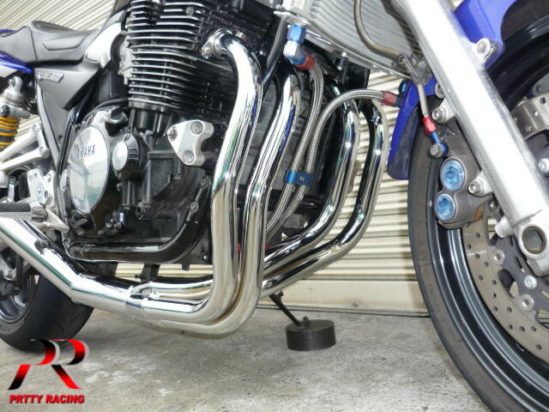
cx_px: 274
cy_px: 206
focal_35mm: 33
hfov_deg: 55.4
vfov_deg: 42.9
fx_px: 523
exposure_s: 1/100
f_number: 2.8
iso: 100
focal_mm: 5.5
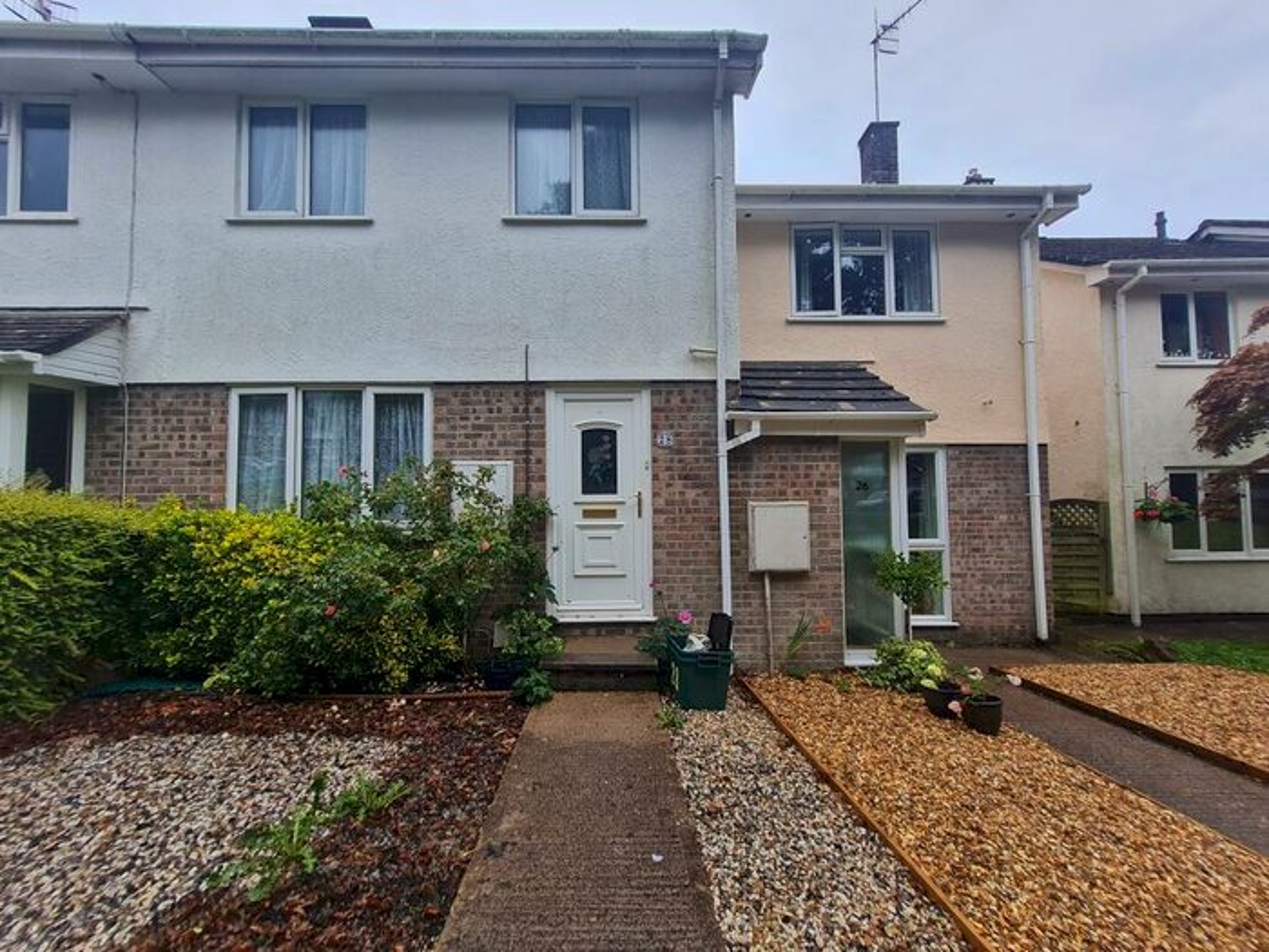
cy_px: 476
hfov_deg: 106.2
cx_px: 634
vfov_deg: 89.9
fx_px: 477
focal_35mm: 13
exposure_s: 1/385
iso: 50
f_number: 2.2
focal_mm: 1.74
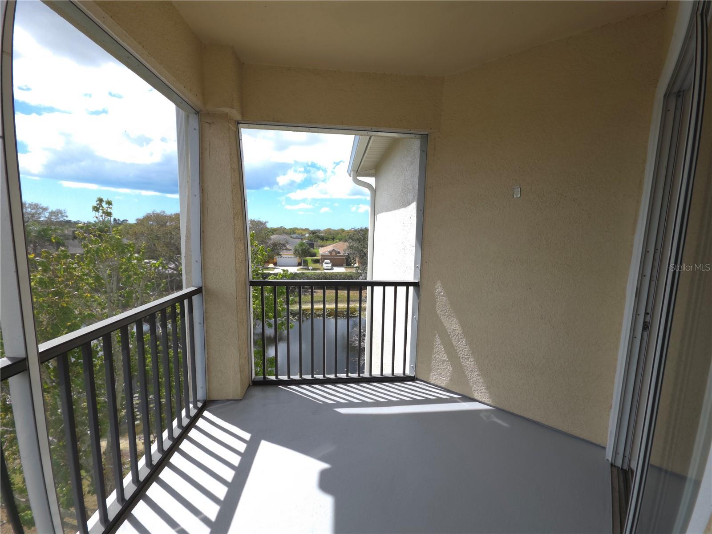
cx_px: 356
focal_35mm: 13
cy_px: 267
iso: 20
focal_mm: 2.2
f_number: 1.9
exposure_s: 1/253
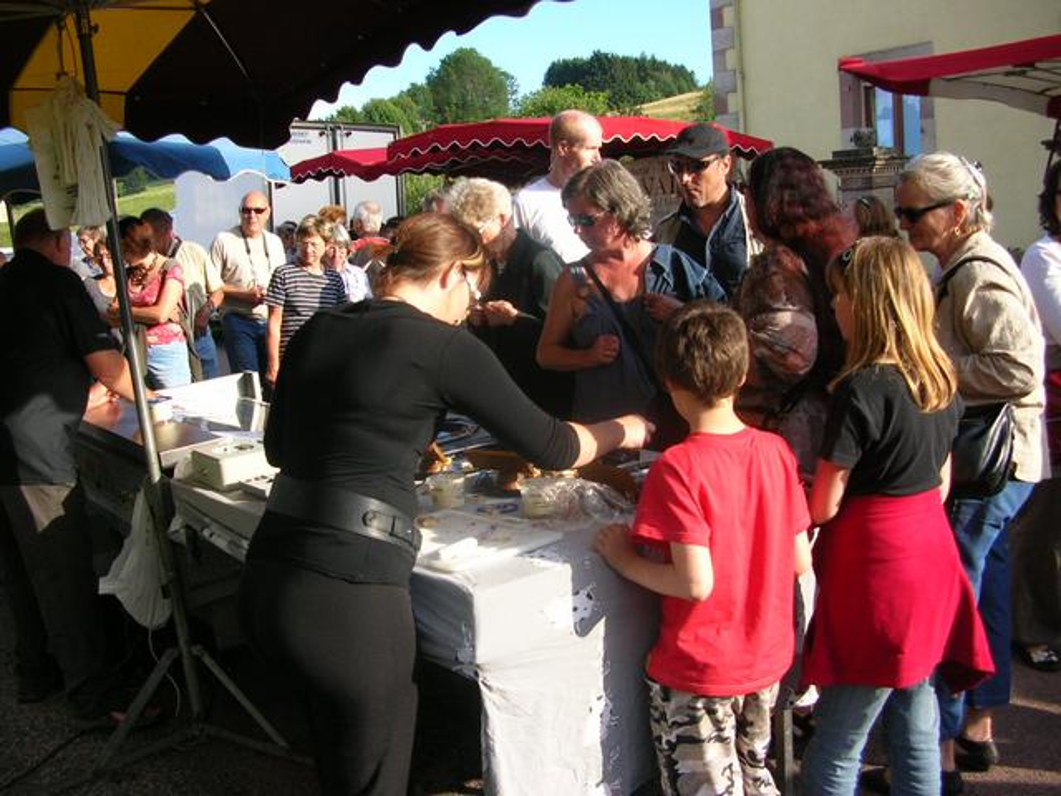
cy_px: 398
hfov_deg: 52.6
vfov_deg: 40.7
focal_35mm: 35
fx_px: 1073
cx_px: 530
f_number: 2.8
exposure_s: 1/346
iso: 50
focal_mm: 5.8
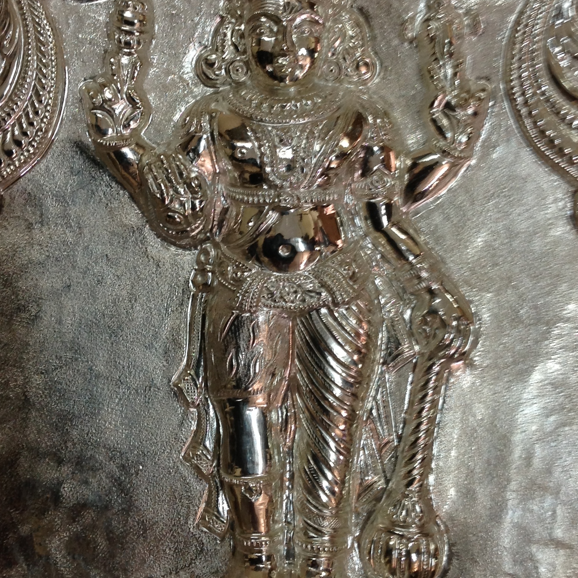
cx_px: 269
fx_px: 982
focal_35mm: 52
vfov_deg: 32.7
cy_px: 238
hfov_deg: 32.8
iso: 80
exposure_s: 1/15
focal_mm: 4.28
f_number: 2.4
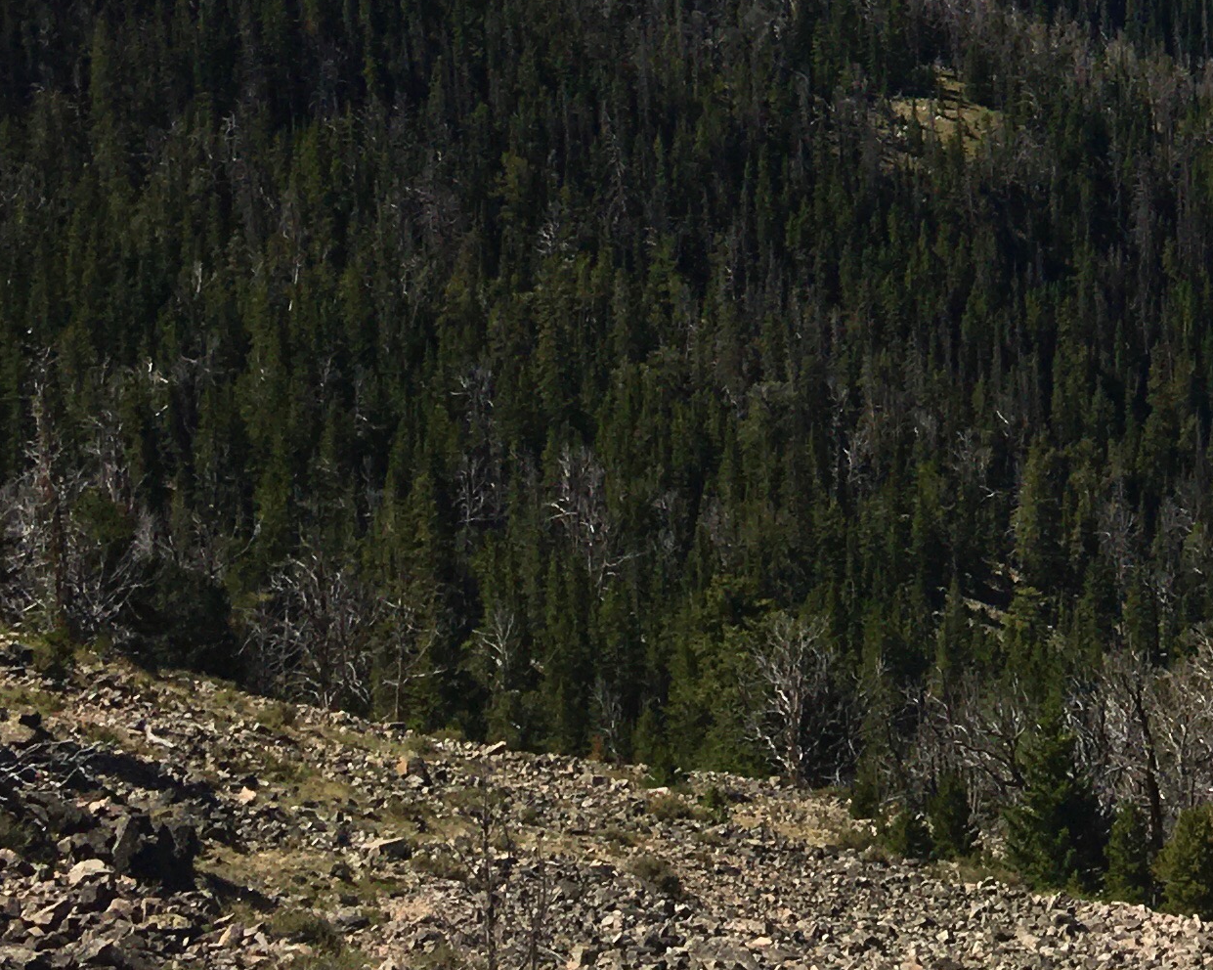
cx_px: 1593
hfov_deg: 19.2
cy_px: -474
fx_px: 3302
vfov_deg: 15.4
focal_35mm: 92
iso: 25
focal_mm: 4.15
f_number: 2.2
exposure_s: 1/2849
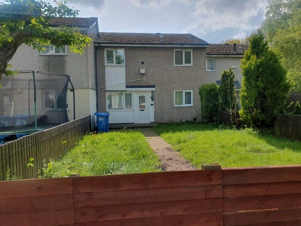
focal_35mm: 26
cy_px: 113
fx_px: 226
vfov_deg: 53.1
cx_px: 150
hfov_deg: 67.3
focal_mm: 4.32
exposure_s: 1/1384
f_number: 2.4
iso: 50
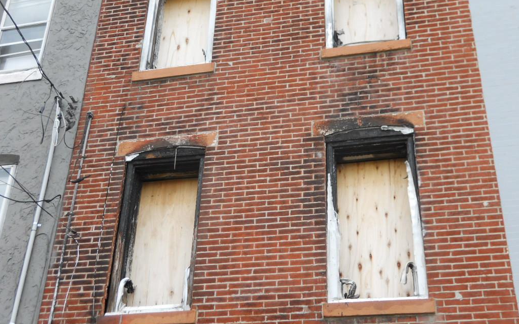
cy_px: 166
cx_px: 259
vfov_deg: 26.3
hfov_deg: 41.1
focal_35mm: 49
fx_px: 693
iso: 100
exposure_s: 1/60
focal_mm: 8.3
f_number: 3.4
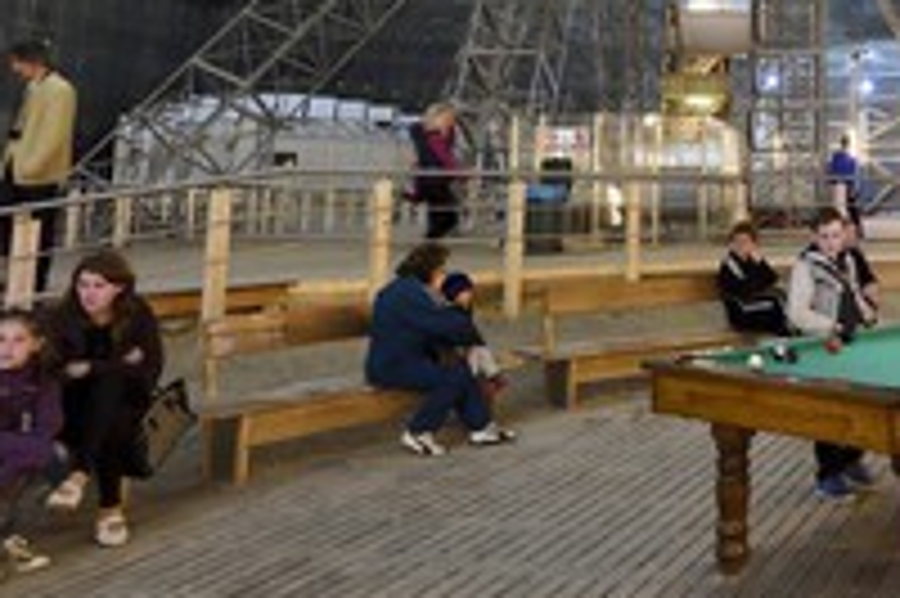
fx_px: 1049
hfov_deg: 42.3
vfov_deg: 30.2
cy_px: 36
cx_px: 824
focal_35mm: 42
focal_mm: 20
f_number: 6.3
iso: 4000
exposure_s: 1/25
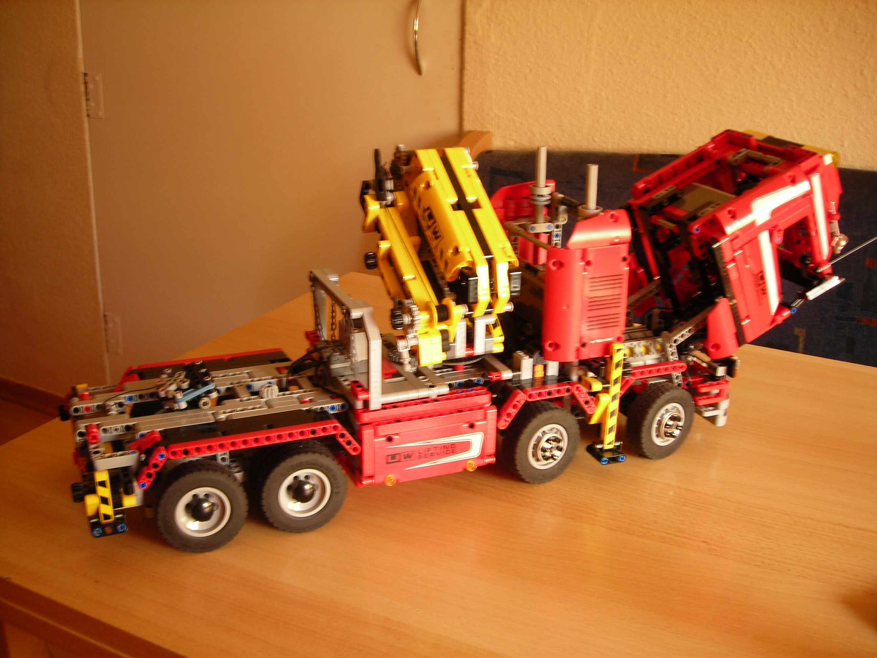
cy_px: 329
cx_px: 438
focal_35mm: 38
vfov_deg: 37.7
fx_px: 963
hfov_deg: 49.0
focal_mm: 6.3
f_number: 3.2
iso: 50
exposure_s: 1/6.4
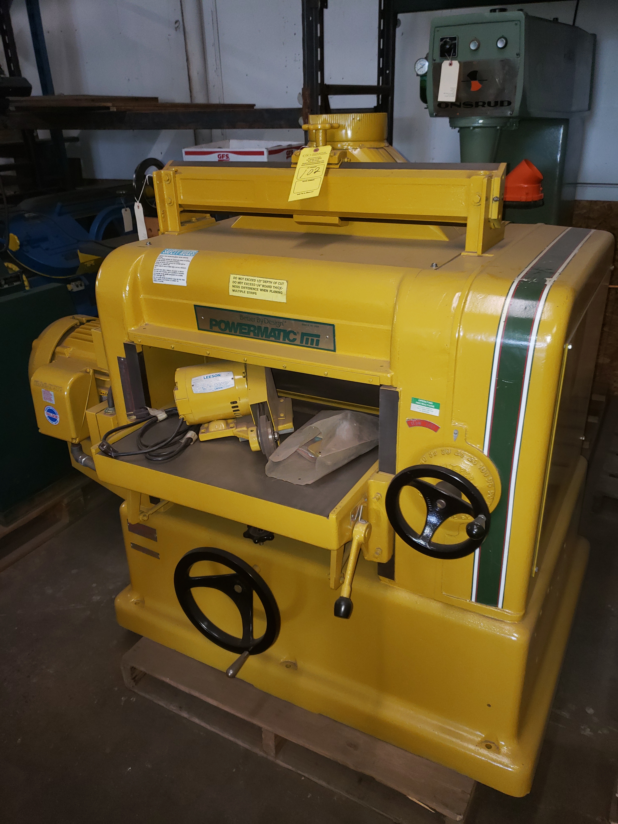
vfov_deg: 67.3
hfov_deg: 53.1
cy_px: 412
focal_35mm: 26
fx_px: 619
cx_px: 309
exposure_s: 1/24
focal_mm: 4.3
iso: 100
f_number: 1.5
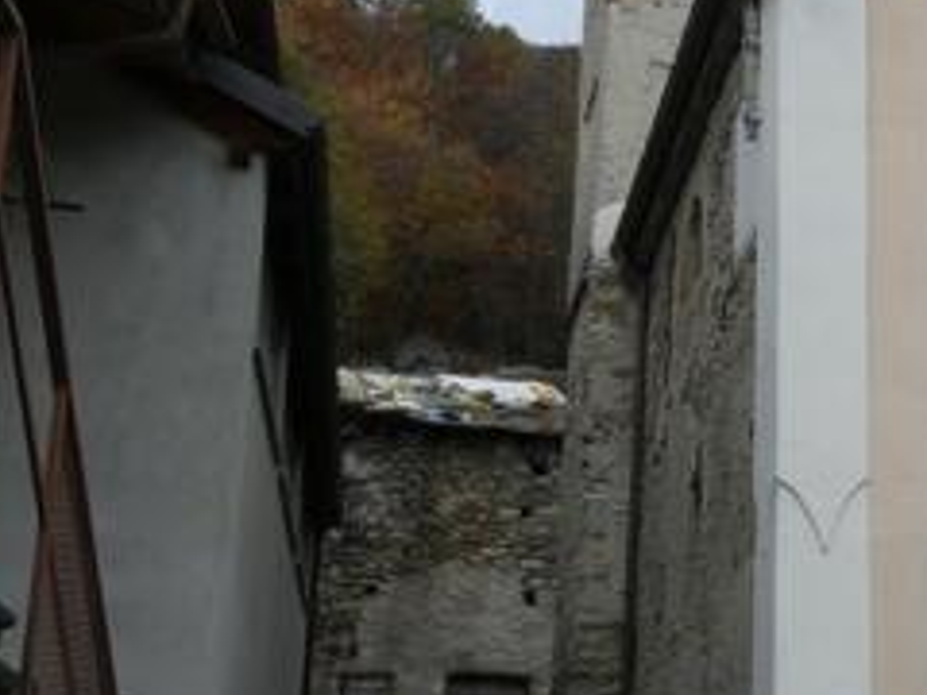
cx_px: 1109
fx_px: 1714
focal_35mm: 64
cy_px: 378
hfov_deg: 26.8
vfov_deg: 22.9
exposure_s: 1/100
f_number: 7.1
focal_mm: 4.3
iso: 80
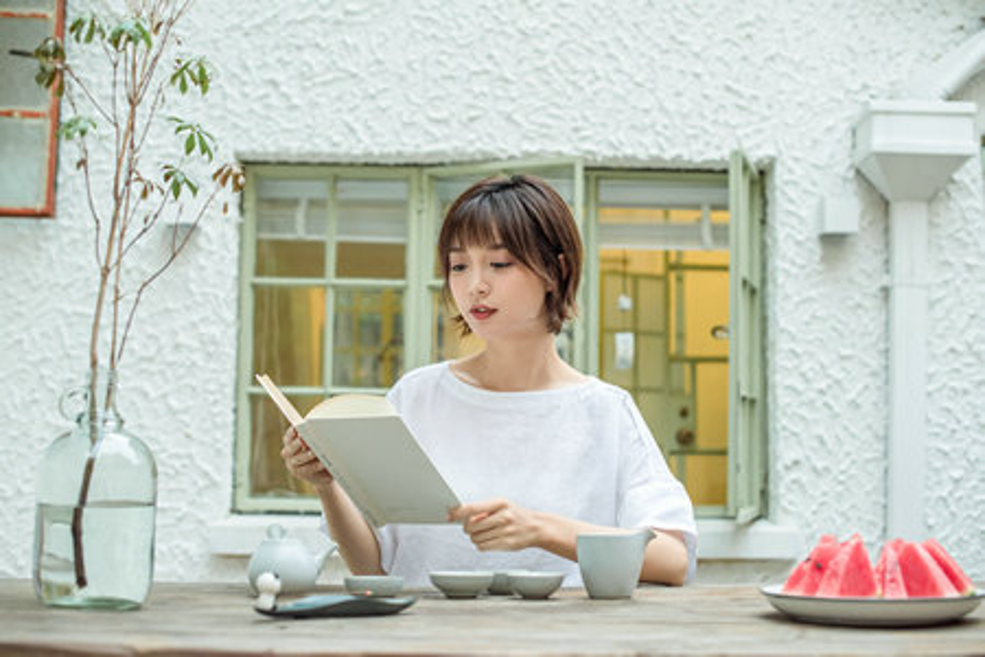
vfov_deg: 27.0
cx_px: 492
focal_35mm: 50
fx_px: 1368
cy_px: 328
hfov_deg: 39.6
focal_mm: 50
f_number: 2.8
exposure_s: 1/80
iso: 1000
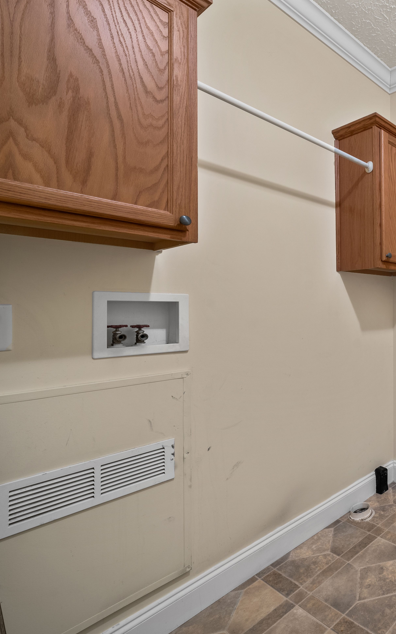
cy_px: 313
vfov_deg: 88.0
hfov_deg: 43.5
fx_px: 328
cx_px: 460
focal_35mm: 19
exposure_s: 1/1.67
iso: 250
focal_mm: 12
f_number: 9
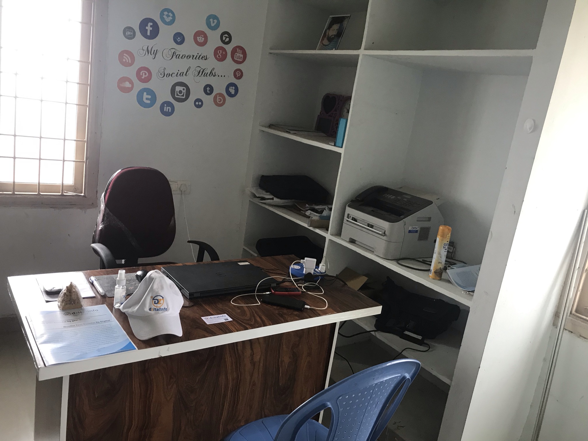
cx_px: 294
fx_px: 476
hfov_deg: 63.4
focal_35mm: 28
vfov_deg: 49.7
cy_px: 220
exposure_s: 1/20
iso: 40
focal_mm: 3.99
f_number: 1.8
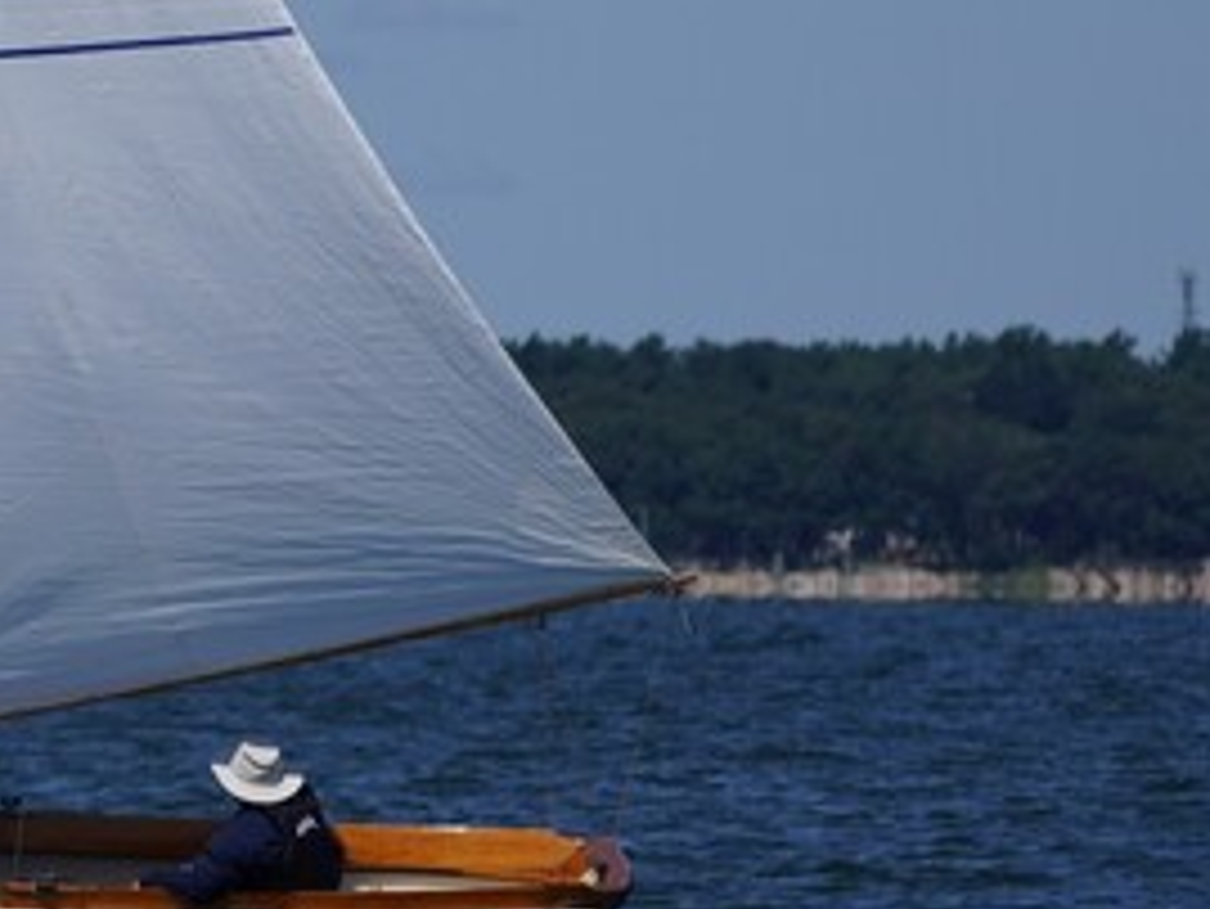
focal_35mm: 841
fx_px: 29410
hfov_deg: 2.4
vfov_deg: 1.8
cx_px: -580
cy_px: -106
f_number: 5.6
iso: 125
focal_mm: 196
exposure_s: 1/2000
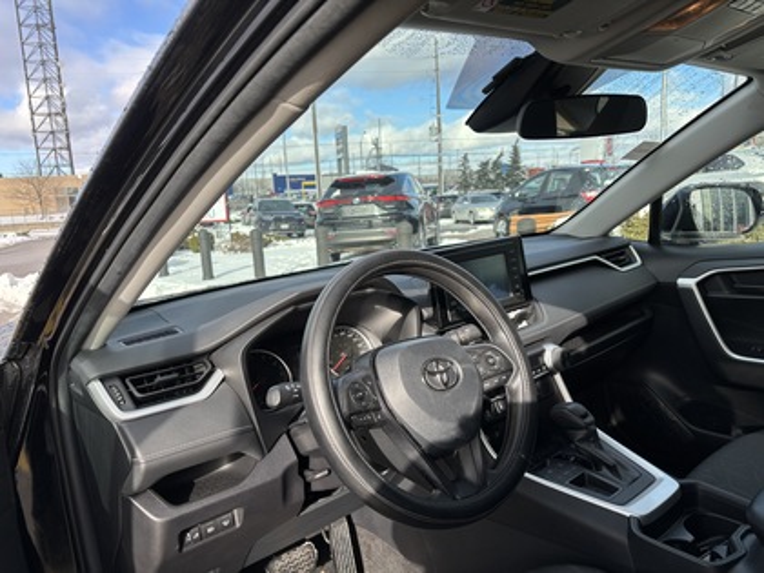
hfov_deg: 67.3
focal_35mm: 26
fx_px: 574
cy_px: 286
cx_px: 382
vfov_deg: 53.1
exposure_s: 1/961
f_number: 1.6
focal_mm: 5.96
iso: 50
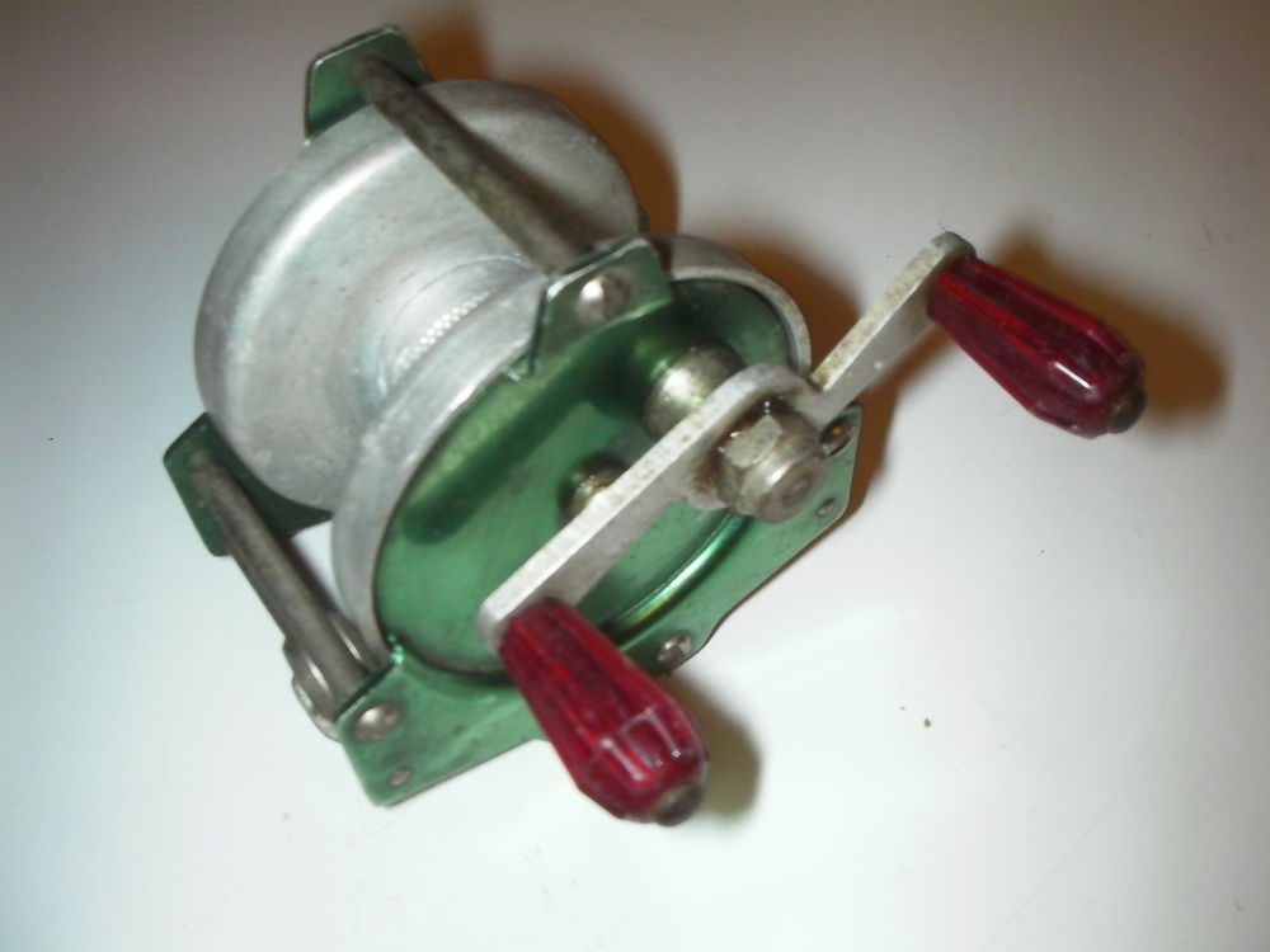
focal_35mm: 38
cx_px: 635
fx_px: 1394
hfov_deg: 49.0
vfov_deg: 37.7
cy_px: 476
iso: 200
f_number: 5.6
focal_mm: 6.3
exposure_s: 1/30
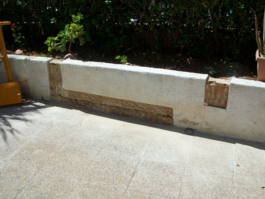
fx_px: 245
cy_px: 100
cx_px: 132
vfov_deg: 44.2
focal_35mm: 32
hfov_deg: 56.8
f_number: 5.5
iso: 64
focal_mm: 5.7
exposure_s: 1/500
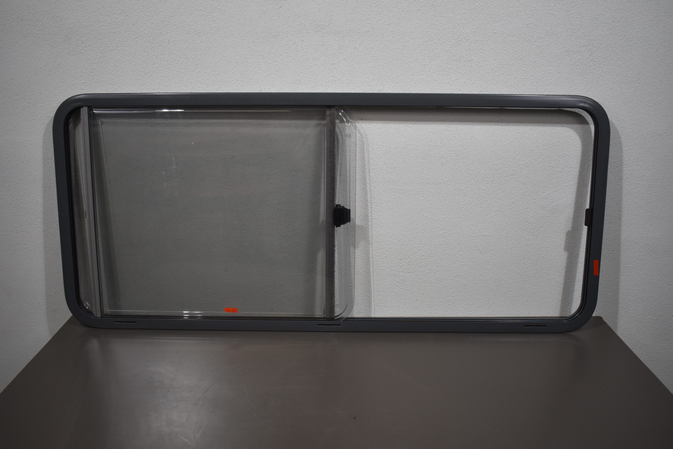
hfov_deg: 57.2
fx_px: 617
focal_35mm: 33
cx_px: 336
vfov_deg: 40.0
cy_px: 224
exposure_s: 1/250
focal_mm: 22
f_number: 3.8
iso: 500
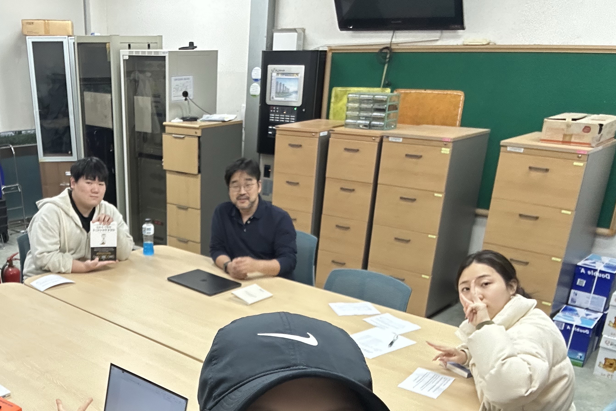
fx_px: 616
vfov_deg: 35.7
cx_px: 176
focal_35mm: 36
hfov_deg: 51.5
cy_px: 330
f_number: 1.9
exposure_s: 1/60
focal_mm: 2.69
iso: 160
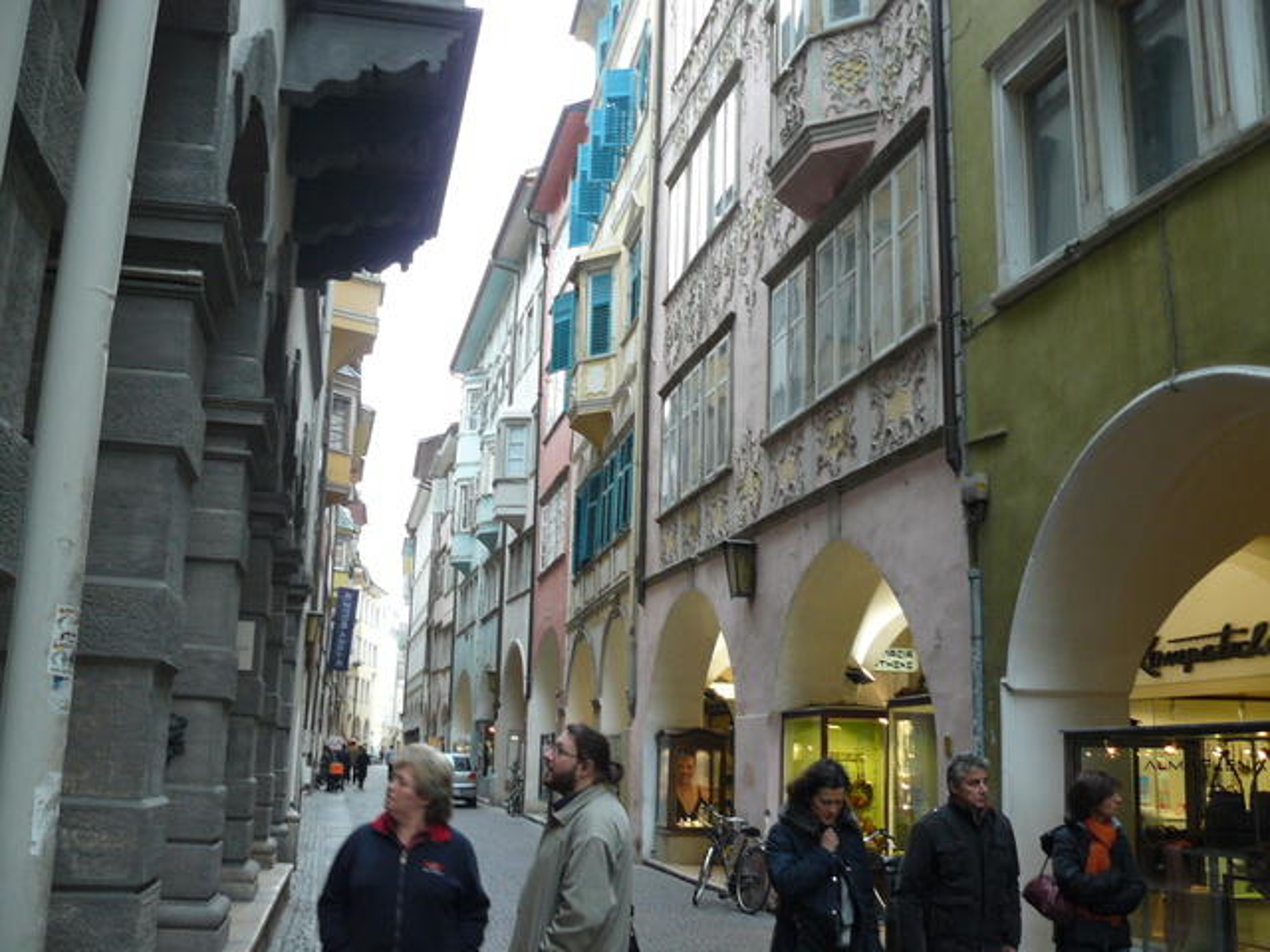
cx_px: 635
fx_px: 1321
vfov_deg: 39.7
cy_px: 476
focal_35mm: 36
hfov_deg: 51.4
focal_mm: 6
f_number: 2.8
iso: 125
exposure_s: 1/30
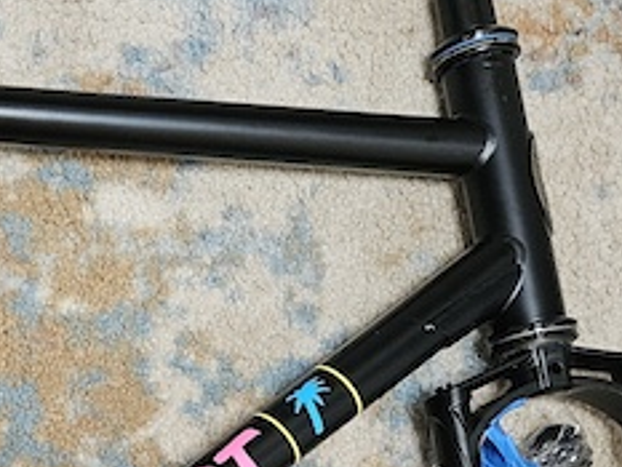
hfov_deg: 21.5
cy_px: 542
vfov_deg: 17.9
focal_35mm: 79
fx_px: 1420
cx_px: -262
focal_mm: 5.4
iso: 640
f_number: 1.8
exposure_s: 1/120
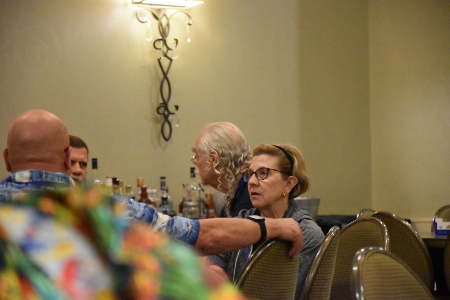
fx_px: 1969
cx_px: 225
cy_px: 150
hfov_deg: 13.0
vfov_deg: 8.7
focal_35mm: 158
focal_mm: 105
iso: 10000
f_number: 5.6
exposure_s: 1/125
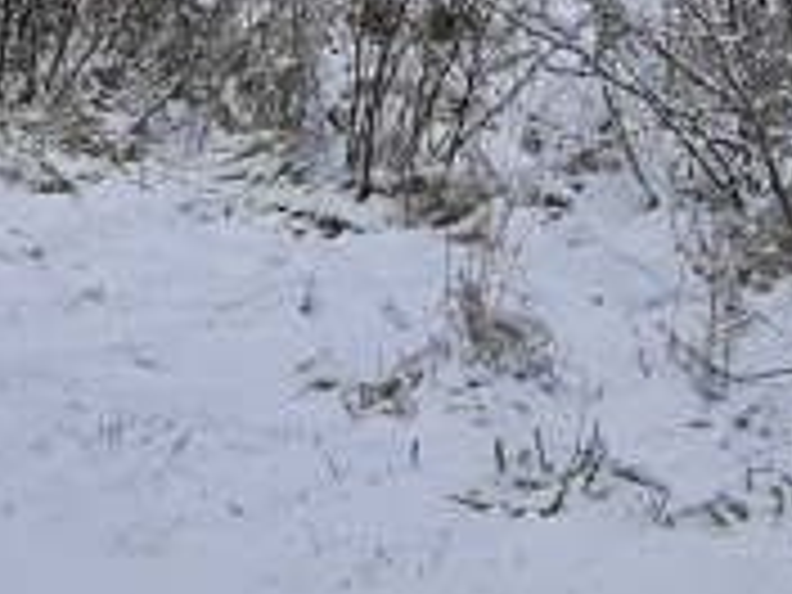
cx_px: 1863
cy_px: -306
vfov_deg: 9.2
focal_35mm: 157
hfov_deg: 10.8
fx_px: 3592
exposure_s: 1/941
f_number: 2.2
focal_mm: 4.5
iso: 50
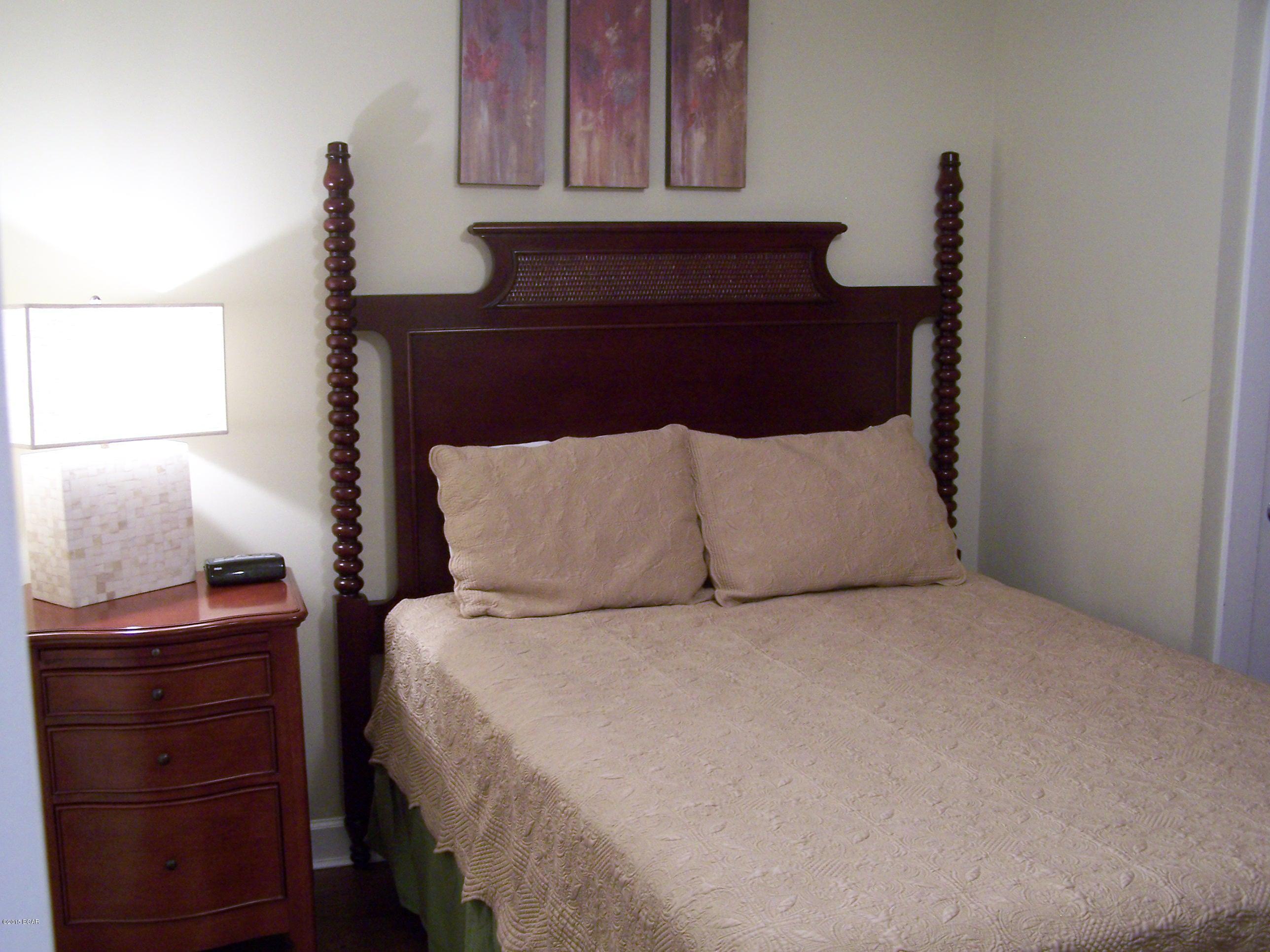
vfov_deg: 37.7
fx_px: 1394
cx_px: 635
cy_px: 476
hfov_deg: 49.0
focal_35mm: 38
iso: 140
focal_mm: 6.3
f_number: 2.8
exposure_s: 1/8
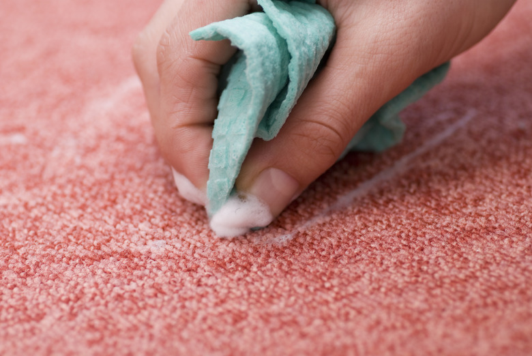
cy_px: 178
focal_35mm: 135
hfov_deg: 15.2
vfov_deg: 10.2
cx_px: 266
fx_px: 1997
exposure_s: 1/60
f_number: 4
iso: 100
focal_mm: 90
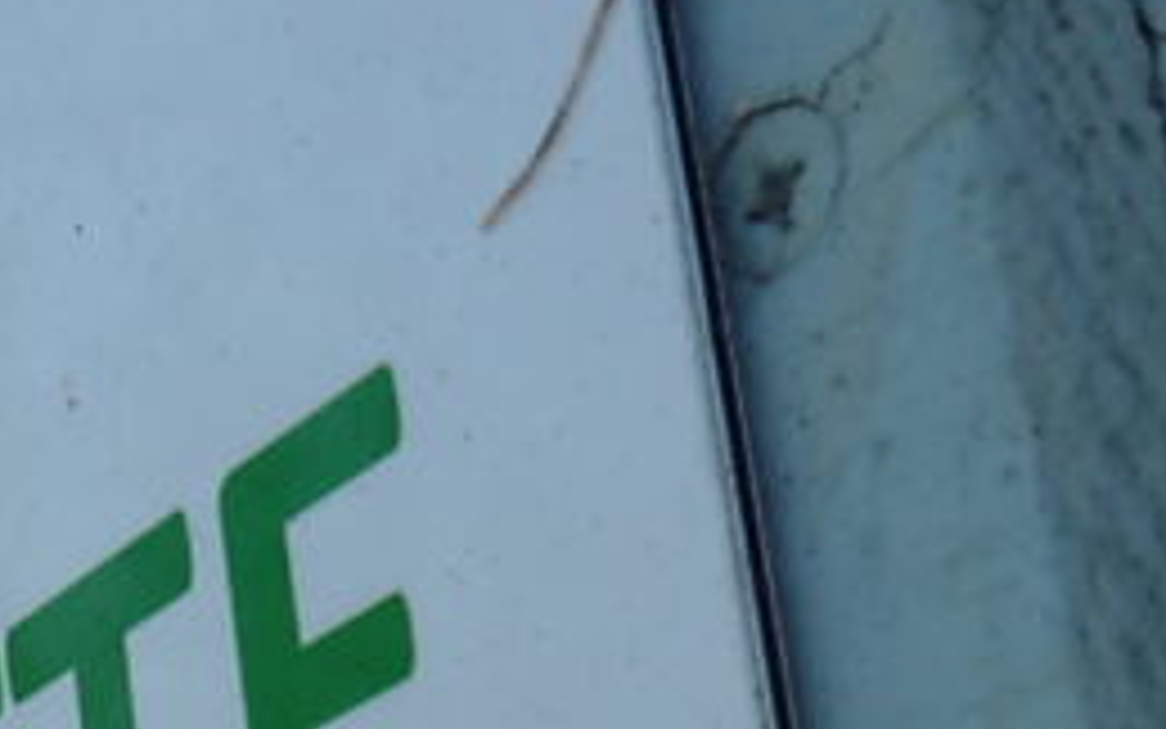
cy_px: 1143
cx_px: 104
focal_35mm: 82
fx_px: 2606
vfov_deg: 14.7
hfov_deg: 24.5
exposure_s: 1/400
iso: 80
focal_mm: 4.1
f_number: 4
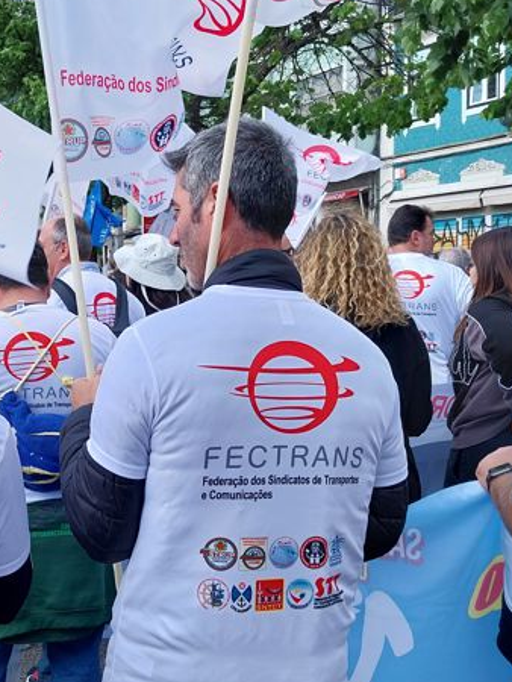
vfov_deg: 36.8
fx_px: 1025
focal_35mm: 52
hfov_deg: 27.6
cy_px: 344
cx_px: 117
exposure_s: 1/335
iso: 25
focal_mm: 4
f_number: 1.8
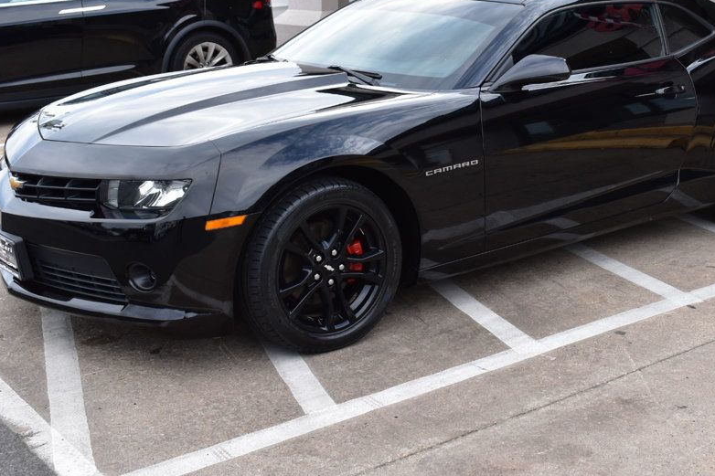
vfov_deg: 24.5
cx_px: 461
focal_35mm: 55
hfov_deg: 36.0
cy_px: 175
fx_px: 1092
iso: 400
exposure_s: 1/200
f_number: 10
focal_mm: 28
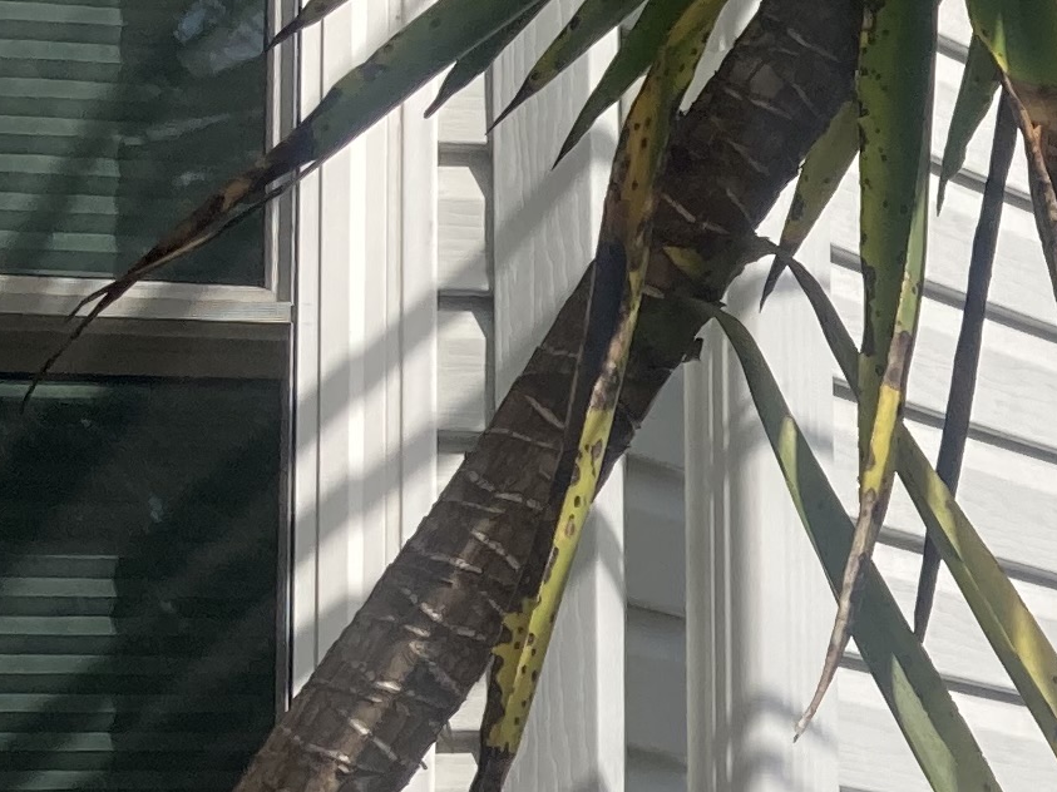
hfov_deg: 13.5
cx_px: 1793
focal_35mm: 134
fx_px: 4091
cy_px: 632
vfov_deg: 11.0
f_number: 1.8
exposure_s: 1/2114
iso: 20
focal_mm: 3.99
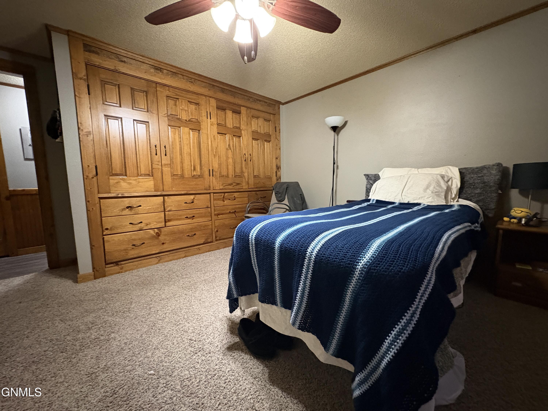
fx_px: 222
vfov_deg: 85.7
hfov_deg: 102.1
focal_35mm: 14
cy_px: 206
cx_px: 274
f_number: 2.2
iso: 1000
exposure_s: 1/30
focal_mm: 2.22
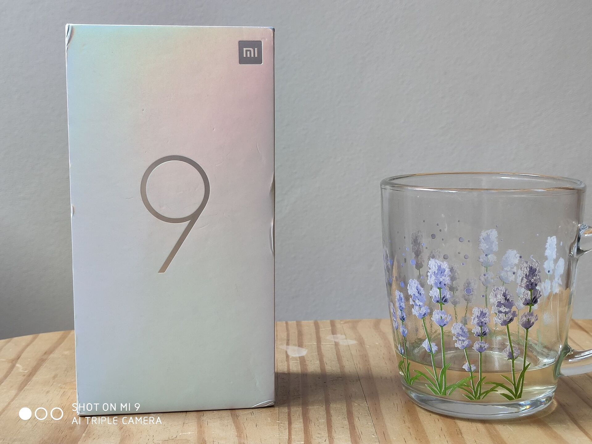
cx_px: 296
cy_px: 222
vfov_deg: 53.1
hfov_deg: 67.3
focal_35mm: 26
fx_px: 445
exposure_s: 1/100
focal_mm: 4.75
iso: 899
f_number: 1.75
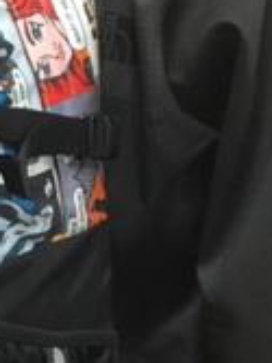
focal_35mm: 119
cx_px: 24
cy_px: 233
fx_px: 1248
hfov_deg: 12.3
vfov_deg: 16.5
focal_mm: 3.3
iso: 125
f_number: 2.4
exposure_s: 1/33
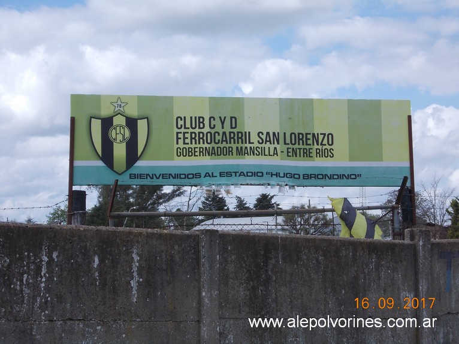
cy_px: 172
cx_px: 230
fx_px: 1273
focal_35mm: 96
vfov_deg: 15.4
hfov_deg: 20.4
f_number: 5.3
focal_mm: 13.6
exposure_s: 1/500
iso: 80
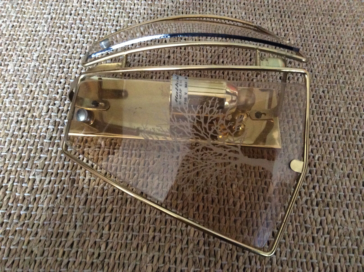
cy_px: 136
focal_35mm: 32
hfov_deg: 56.9
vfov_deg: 44.1
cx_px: 182
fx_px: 336
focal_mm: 3.3
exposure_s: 1/17
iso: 400
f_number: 2.4
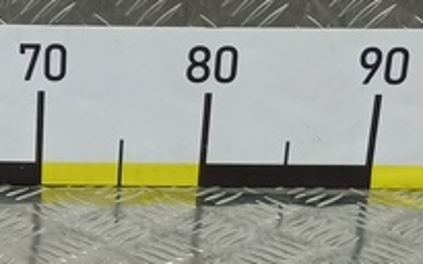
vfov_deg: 10.4
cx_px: -58
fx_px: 1406
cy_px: 371
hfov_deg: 16.5
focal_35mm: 122
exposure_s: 1/50
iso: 108
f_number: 1.6
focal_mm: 4.11
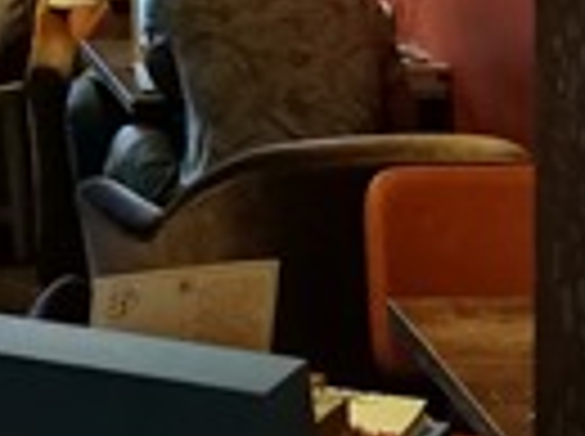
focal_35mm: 150
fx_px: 2530
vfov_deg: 9.1
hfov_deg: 12.7
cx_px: -216
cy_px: -521
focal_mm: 4.5
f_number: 2.2
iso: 320
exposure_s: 1/30
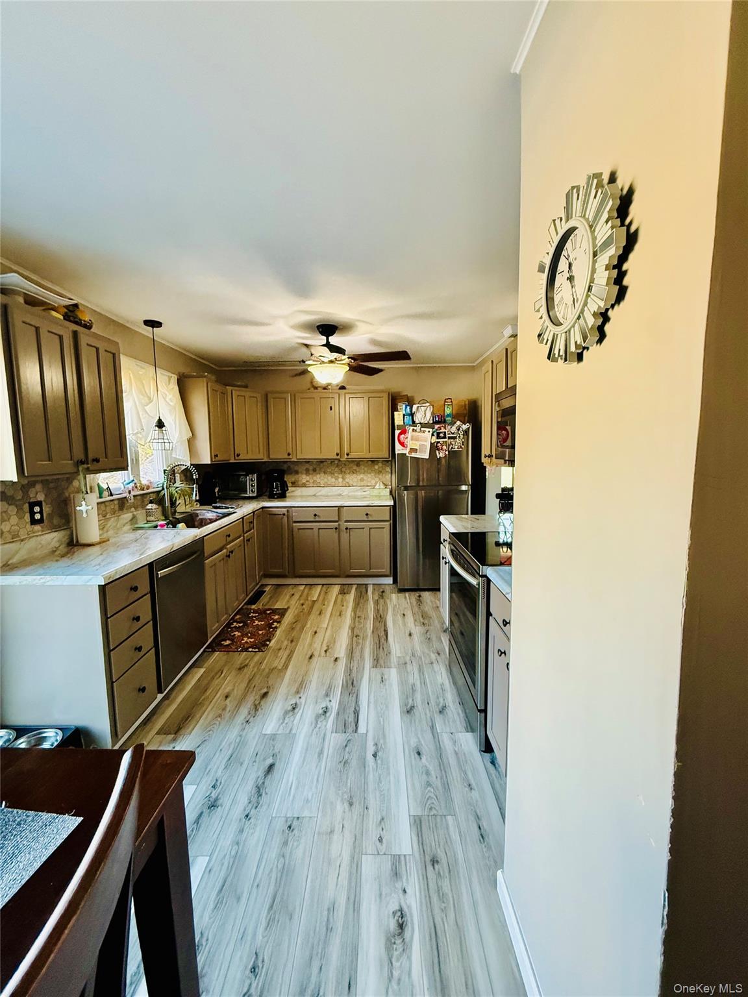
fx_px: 403
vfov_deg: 102.1
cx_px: 374
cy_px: 498
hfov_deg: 85.7
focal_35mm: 14
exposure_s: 1/120
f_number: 2.2
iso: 640
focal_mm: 2.22
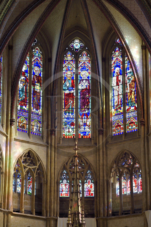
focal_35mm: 125
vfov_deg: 16.4
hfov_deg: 11.0
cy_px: 114
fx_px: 788
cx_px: 76
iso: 800
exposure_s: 1/80
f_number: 4.5
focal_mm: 125
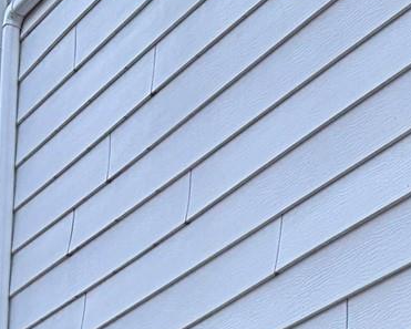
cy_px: 551
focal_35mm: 140
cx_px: 754
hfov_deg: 12.5
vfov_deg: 10.5
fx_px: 1703
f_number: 1.6
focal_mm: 5.96
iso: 200
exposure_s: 1/60
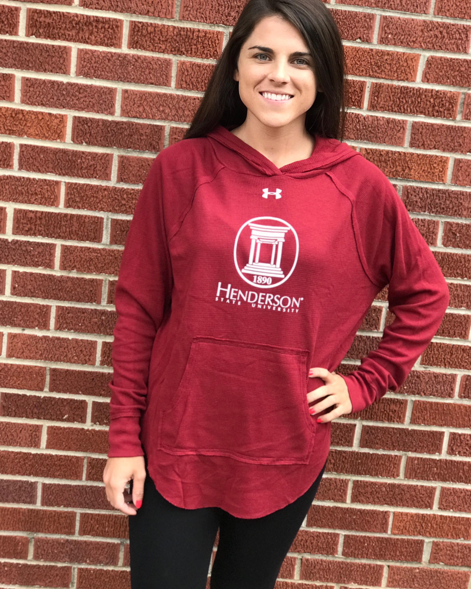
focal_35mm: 60
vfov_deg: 31.5
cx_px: 237
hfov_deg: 25.4
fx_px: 1046
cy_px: 296
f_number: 2.8
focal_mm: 6.6
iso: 64
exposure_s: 1/60
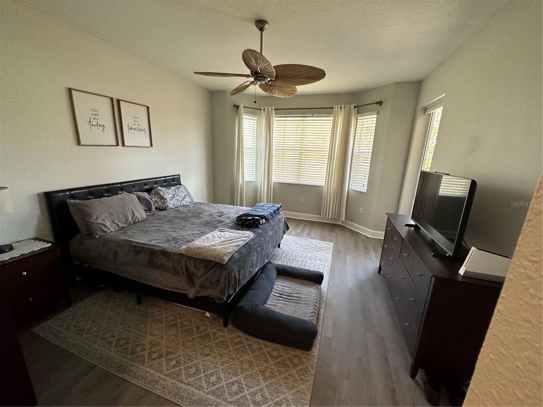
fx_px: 220
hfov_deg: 102.1
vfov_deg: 85.7
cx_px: 272
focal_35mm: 14
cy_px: 204
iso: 320
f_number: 2.2
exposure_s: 1/120
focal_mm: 2.22
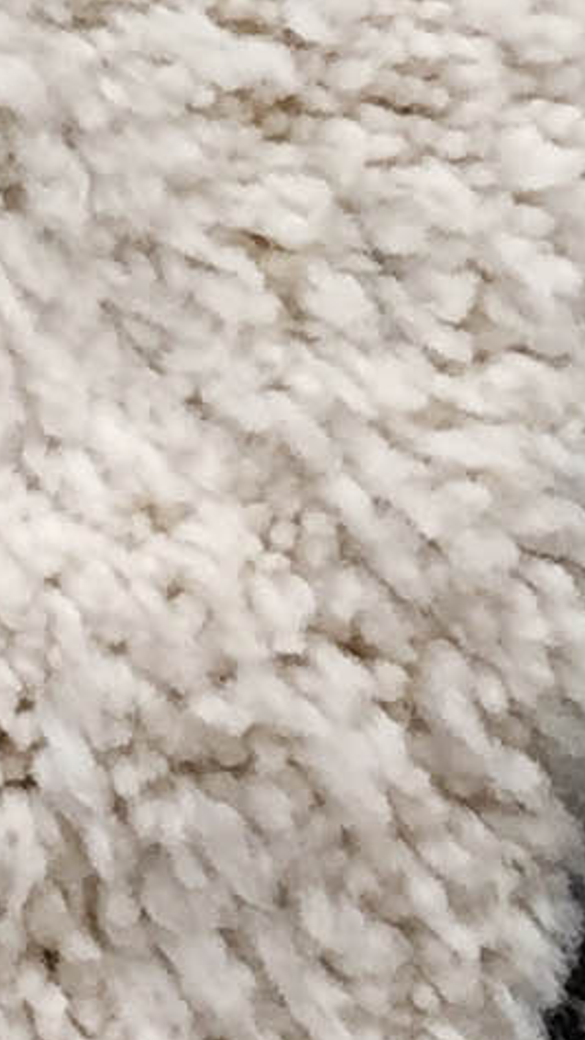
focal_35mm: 218
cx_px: -677
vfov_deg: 9.8
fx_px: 6013
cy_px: -143
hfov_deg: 5.4
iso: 32
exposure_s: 1/33
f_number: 2.2
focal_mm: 4.15
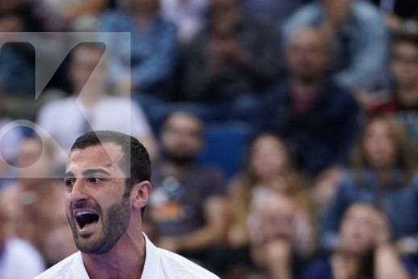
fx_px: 7999
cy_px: 389
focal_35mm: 689
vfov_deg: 2.0
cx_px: 56
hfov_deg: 3.0
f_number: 2.8
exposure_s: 1/1000
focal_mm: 200
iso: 1600
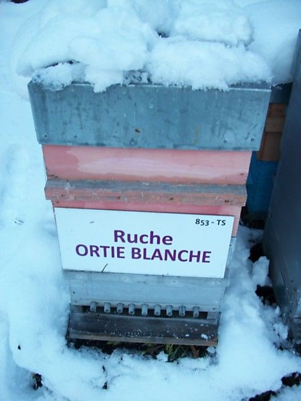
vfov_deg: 56.8
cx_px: 150
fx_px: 371
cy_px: 200
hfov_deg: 44.2
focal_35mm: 32
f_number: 2.9
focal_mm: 5.7
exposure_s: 1/100
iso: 80
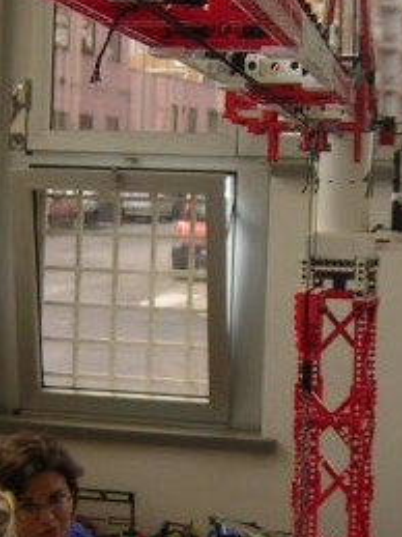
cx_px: 160
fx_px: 1550
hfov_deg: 14.8
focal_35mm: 100
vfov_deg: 19.6
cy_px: 309
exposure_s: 1/79.8
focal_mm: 5.6
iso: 50
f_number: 2.8
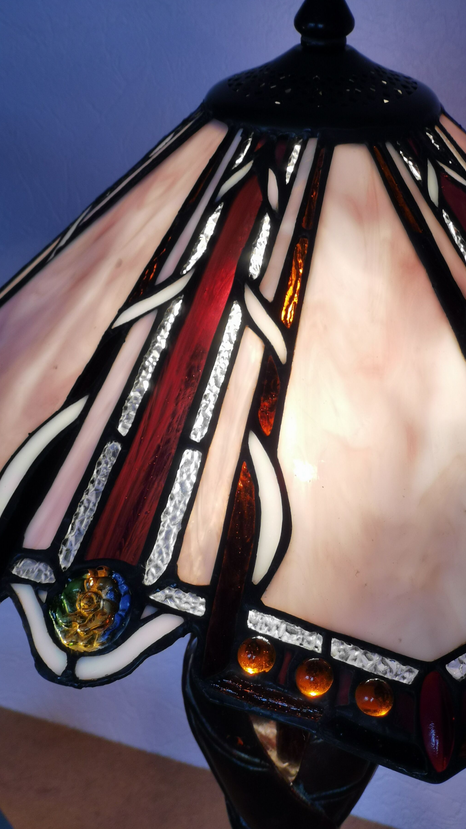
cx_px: 238
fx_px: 1955
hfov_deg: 13.6
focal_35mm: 89
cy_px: 412
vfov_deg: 23.9
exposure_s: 1/100
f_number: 2.4
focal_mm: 7.48
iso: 80
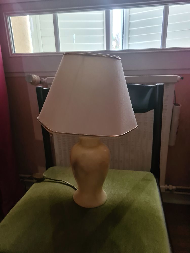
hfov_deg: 53.1
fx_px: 190
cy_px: 126
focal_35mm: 26
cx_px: 95
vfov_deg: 67.3
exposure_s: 1/50
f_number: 1.8
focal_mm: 5.4
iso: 800
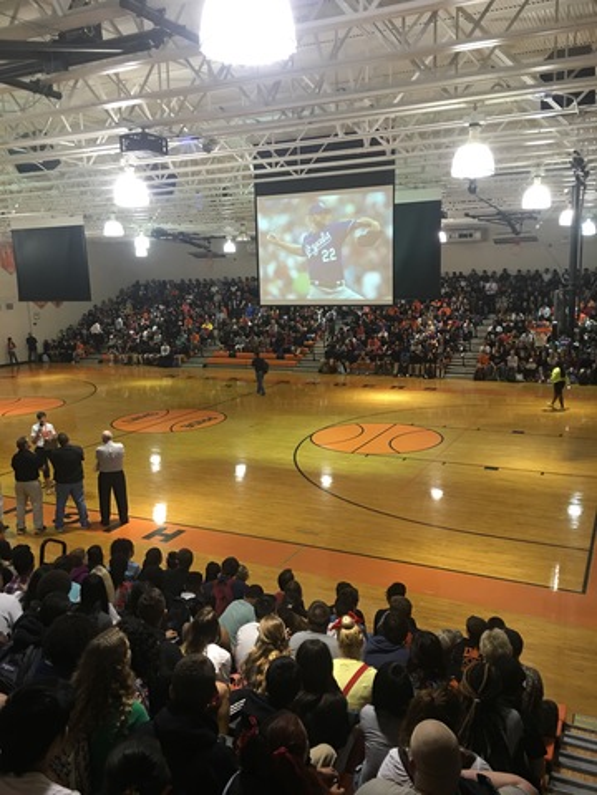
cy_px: 398
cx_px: 298
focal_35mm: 29
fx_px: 667
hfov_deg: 48.2
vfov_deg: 61.7
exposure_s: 1/15
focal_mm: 4.15
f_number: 2.2
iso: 64
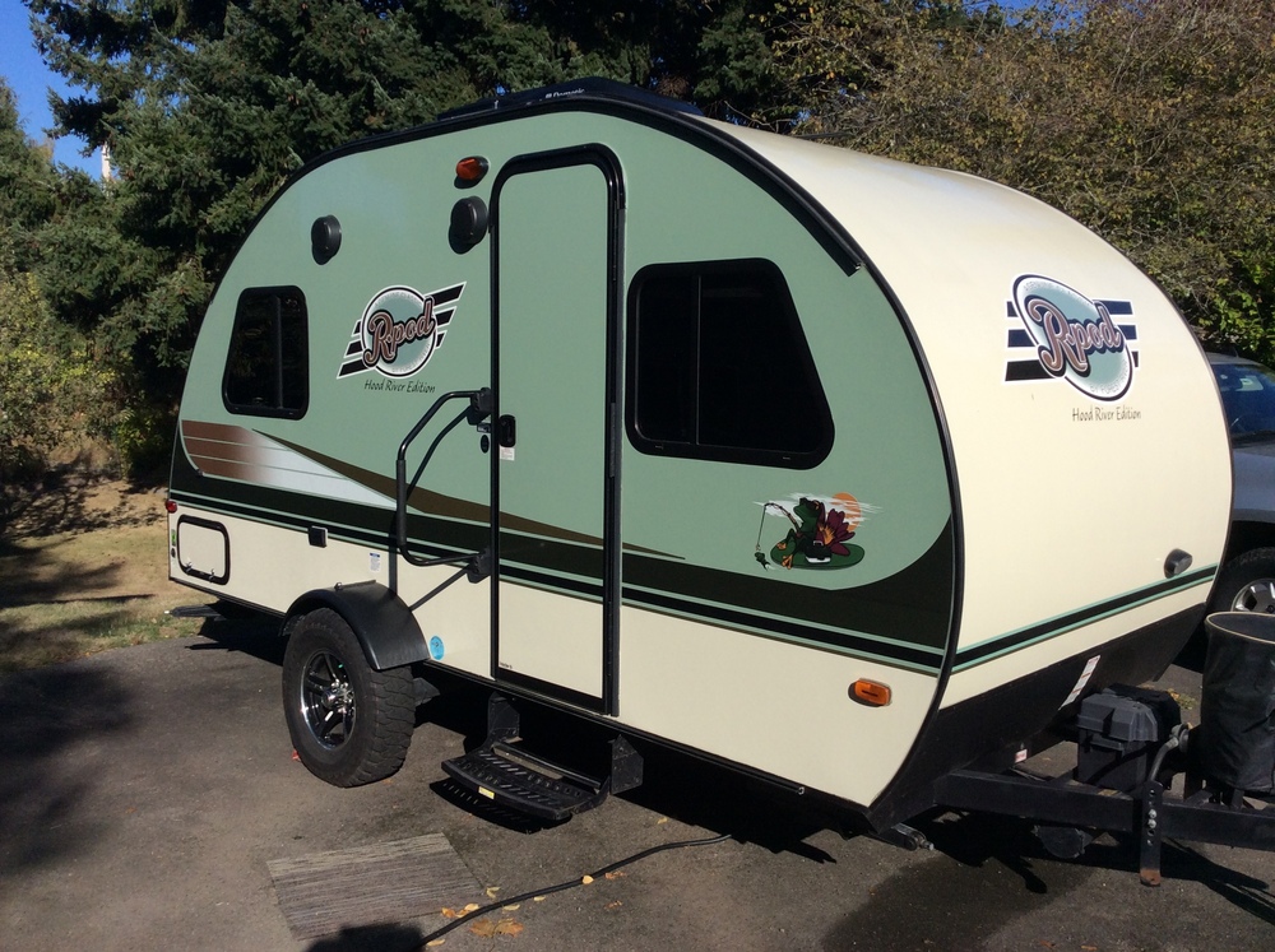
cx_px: 638
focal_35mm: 32
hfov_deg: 56.9
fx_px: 1177
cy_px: 476
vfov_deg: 44.1
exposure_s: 1/2288
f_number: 2.4
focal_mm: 3.3
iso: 32
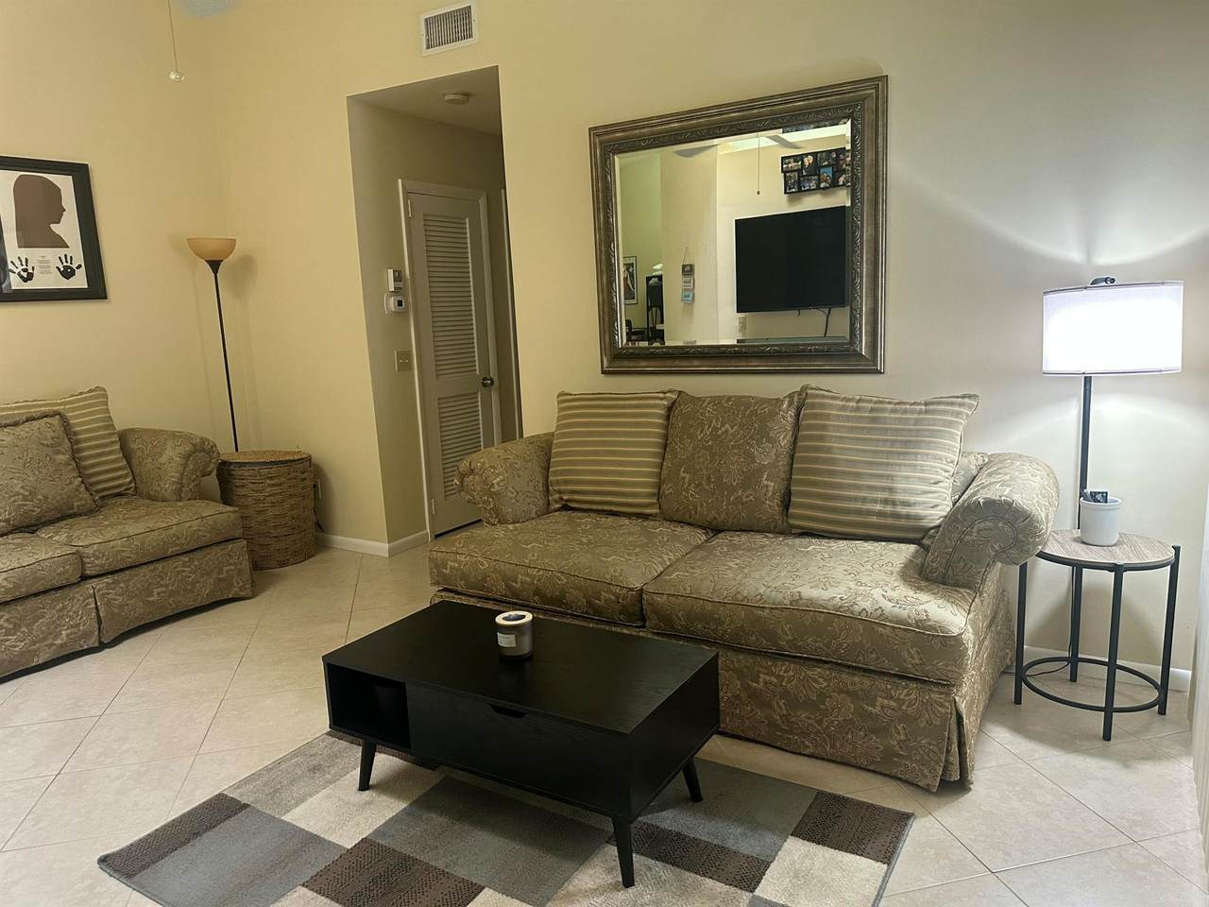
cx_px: 604
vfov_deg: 56.8
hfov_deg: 71.6
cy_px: 454
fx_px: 838
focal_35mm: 24
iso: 400
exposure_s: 1/60
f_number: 1.78
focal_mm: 6.86
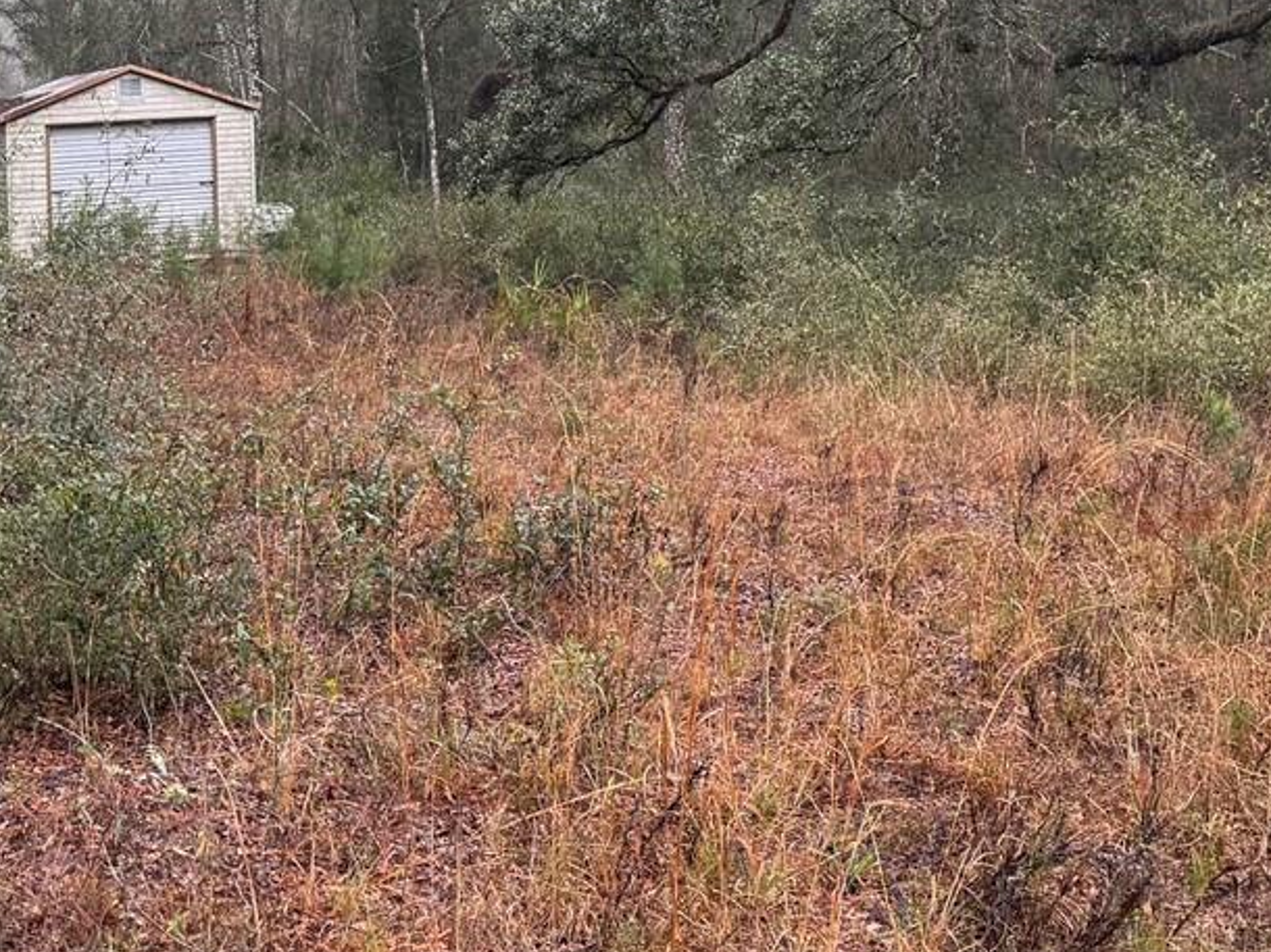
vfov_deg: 22.2
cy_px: -40
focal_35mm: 63
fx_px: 2312
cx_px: 431
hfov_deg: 30.5
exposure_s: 1/202
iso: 80
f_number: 1.78
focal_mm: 6.76
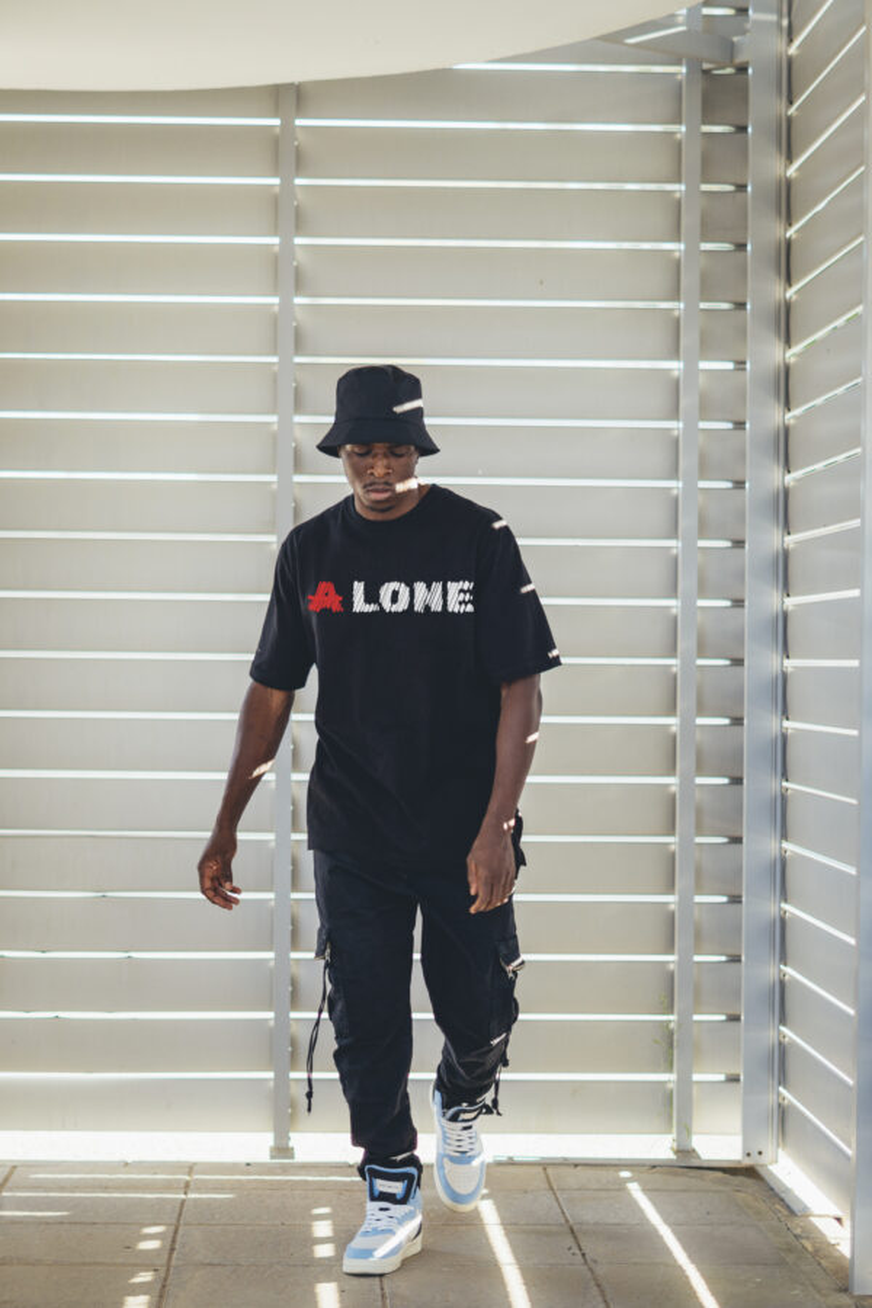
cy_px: 654
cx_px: 436
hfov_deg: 18.2
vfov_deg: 27.0
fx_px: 2725
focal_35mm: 75
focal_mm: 50
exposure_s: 1/250
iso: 100
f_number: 1.8
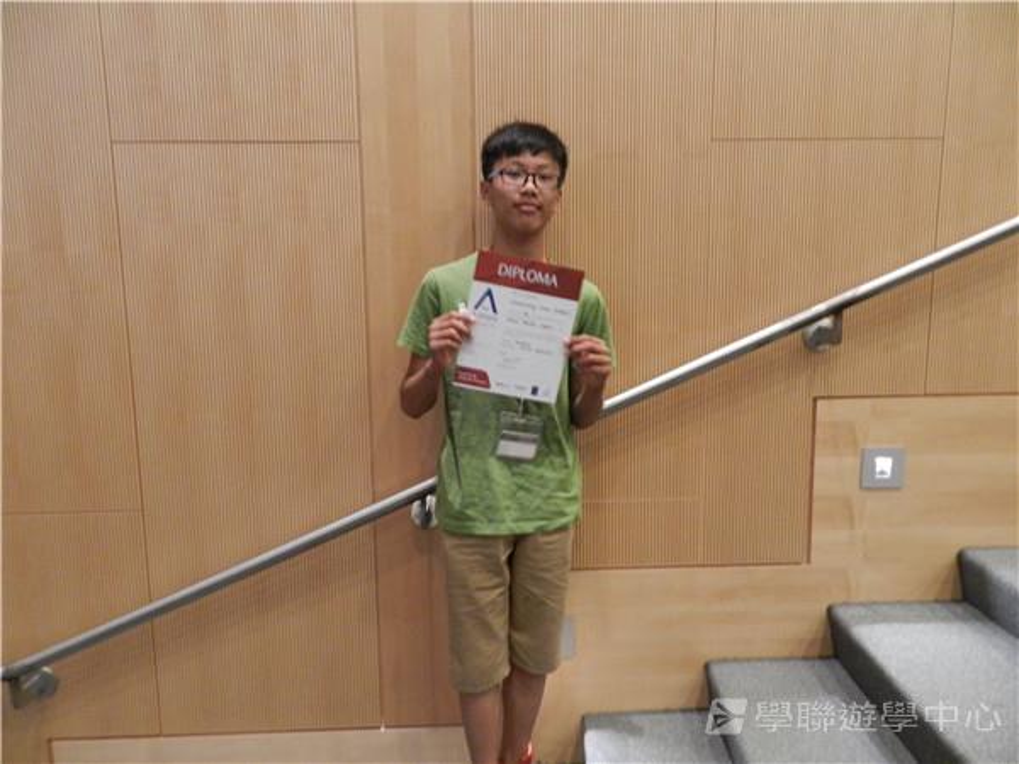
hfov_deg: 73.9
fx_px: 677
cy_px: 382
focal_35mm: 23
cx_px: 510
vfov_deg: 58.9
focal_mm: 4
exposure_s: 1/8
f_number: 3.4
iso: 800
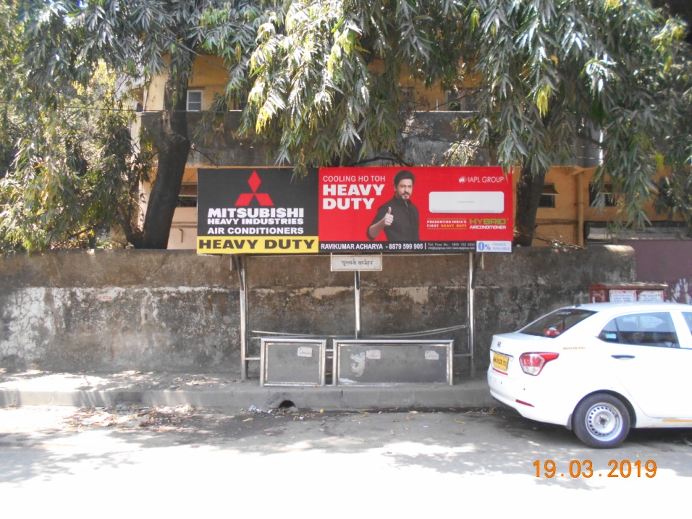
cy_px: 260
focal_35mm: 26
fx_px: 520
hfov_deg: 67.3
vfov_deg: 53.1
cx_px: 346
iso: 320
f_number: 3.2
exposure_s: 1/250
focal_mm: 4.6
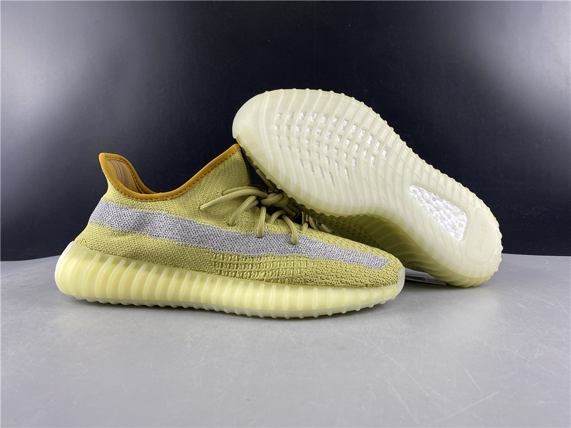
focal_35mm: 26
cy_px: 214
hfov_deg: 67.3
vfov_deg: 53.1
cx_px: 286
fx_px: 429
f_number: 1.8
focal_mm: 4.25
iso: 32
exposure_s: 1/100
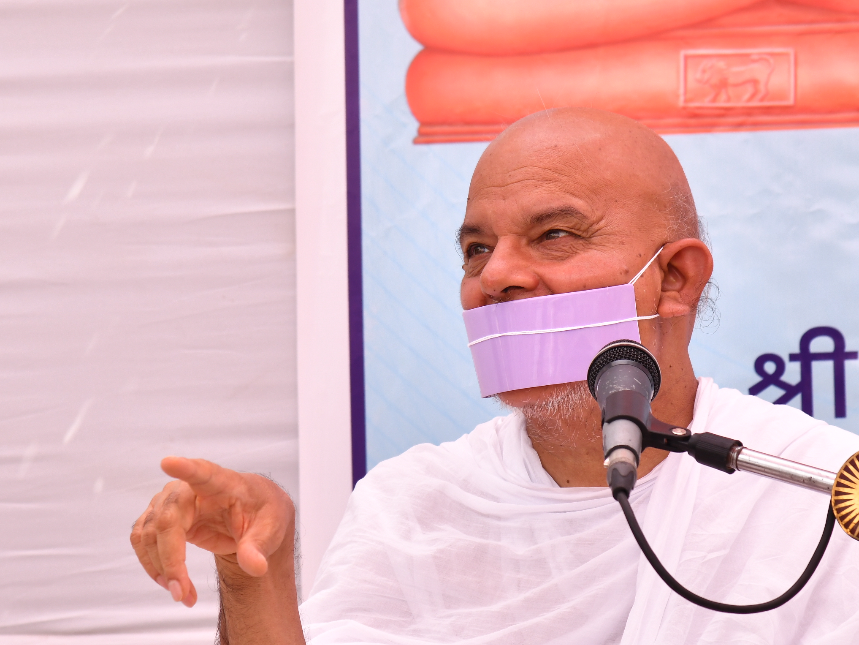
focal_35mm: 234
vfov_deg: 6.4
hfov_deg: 8.5
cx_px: 516
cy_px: 354
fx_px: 5808
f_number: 5
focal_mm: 120
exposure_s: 1/320
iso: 400
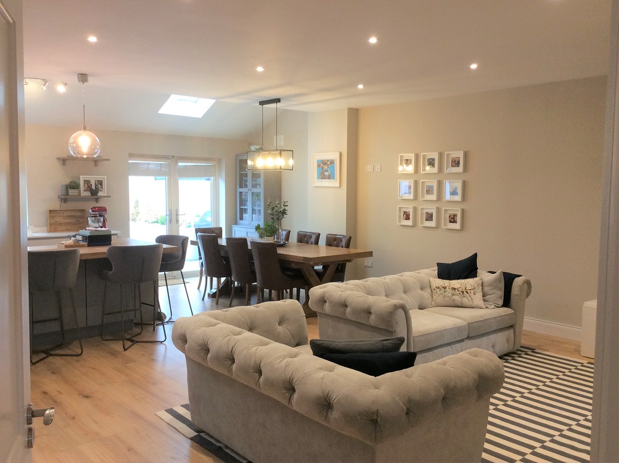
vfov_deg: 44.1
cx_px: 310
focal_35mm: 32
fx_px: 571
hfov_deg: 56.9
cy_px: 232
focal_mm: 3.3
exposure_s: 1/25
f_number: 2.4
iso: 64
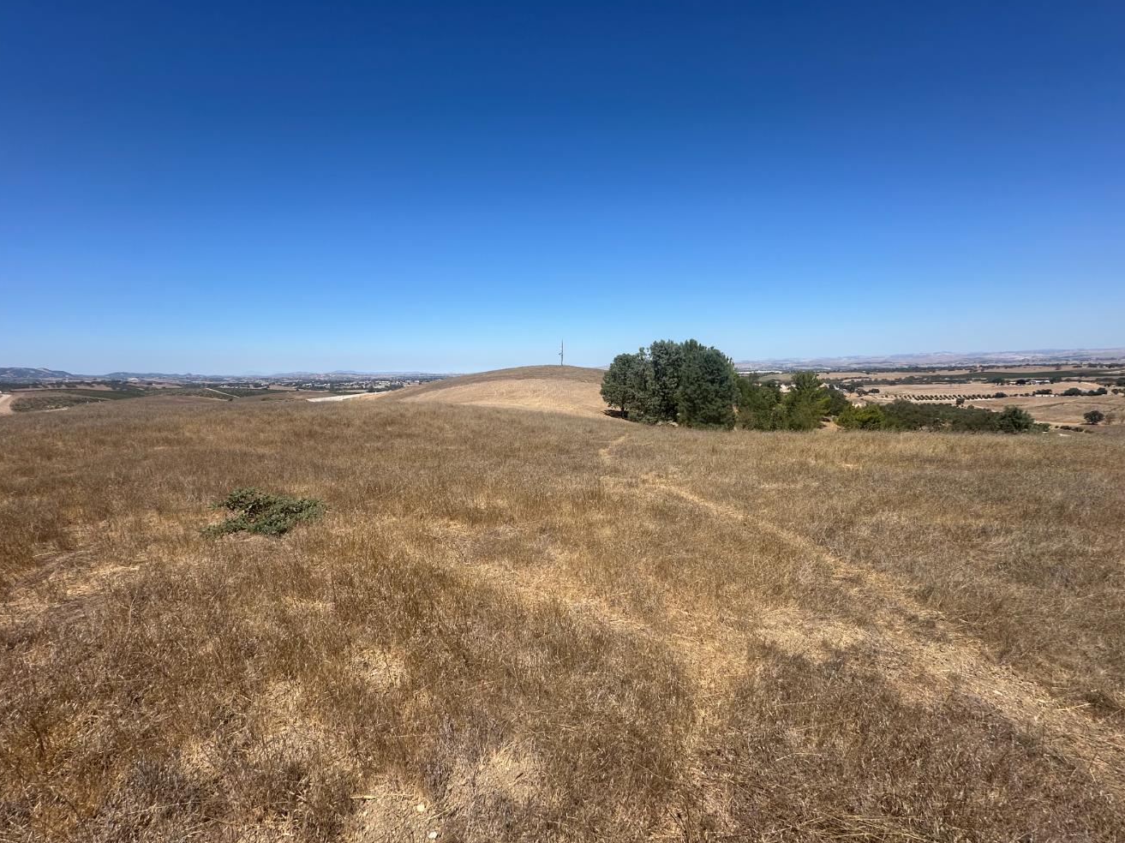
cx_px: 554
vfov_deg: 78.0
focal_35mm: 16
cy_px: 393
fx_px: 520
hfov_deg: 94.5
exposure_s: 1/2817
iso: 50
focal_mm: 2.22
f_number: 2.2
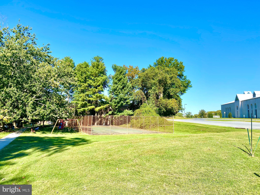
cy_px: 98
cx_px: 130
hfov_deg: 67.3
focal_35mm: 26
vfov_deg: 53.1
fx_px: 195
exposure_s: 1/2028
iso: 32
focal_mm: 4.25
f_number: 1.8
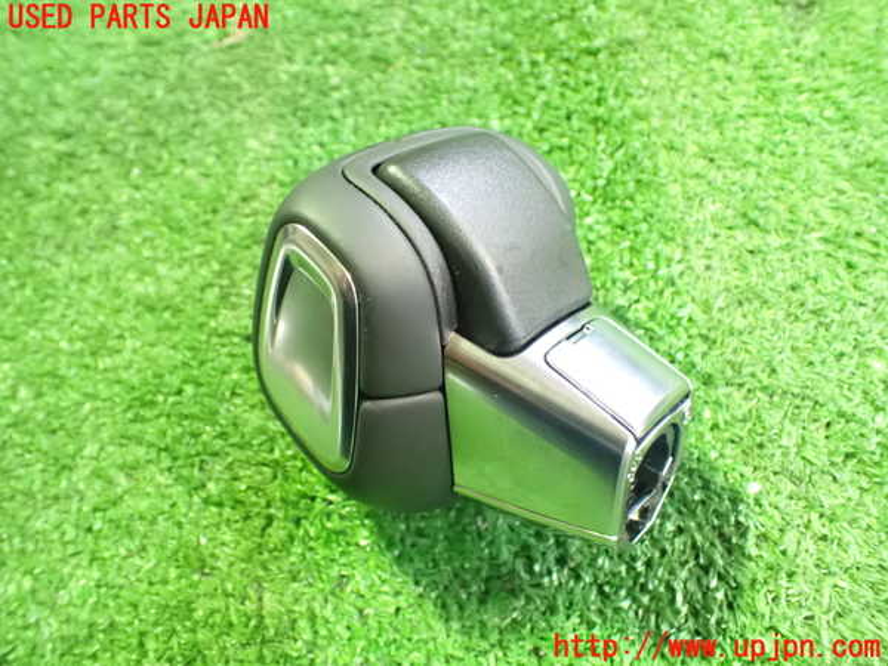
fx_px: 770
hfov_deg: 60.0
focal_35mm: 30
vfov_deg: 46.8
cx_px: 444
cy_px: 333
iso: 1600
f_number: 2.3
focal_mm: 5.4
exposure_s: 1/25
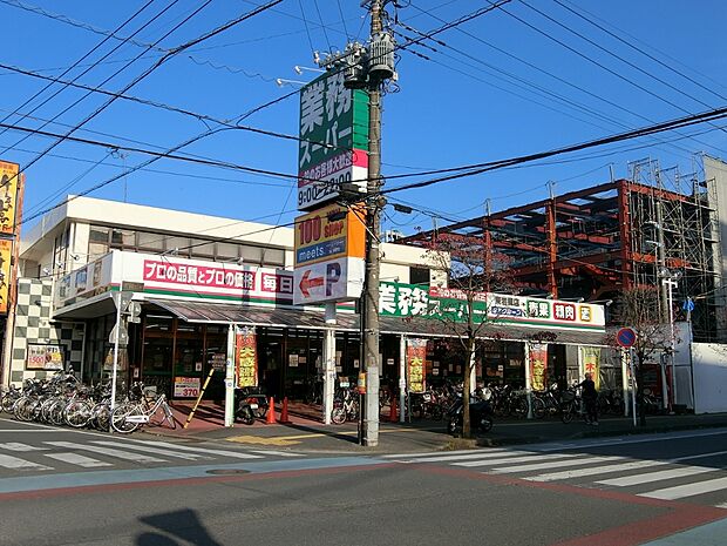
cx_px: 364
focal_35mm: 34
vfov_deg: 41.8
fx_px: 714
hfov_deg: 54.0
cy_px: 273
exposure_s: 1/200
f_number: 8.7
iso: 80
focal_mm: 7.2
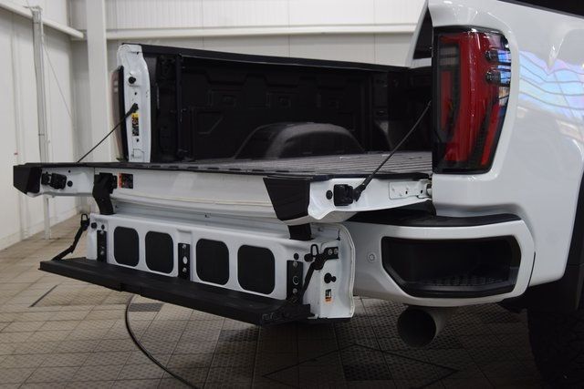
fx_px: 754
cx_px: 292
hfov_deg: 42.3
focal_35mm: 46
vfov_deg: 29.0
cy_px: 194
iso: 400
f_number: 6.3
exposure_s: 1/20
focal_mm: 31
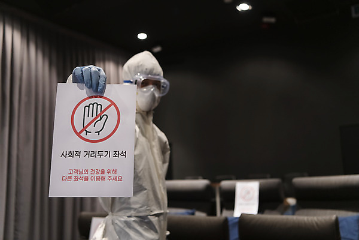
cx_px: 180
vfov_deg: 33.4
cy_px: 120
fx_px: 399
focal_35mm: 40
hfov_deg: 48.5
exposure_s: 1/100
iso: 1250
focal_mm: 40
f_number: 2.8
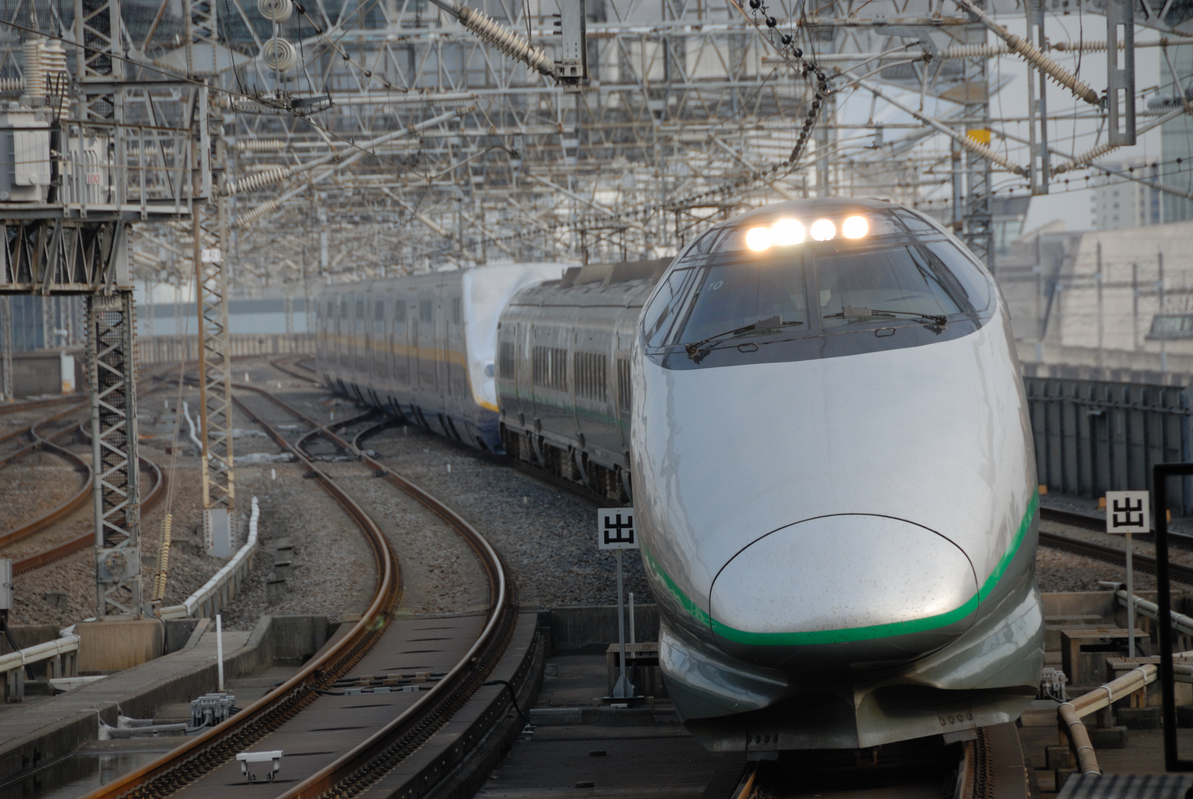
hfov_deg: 6.9
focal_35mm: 300
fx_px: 9954
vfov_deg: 4.6
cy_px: 400
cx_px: 596
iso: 200
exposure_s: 1/250
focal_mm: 200
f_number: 5.6
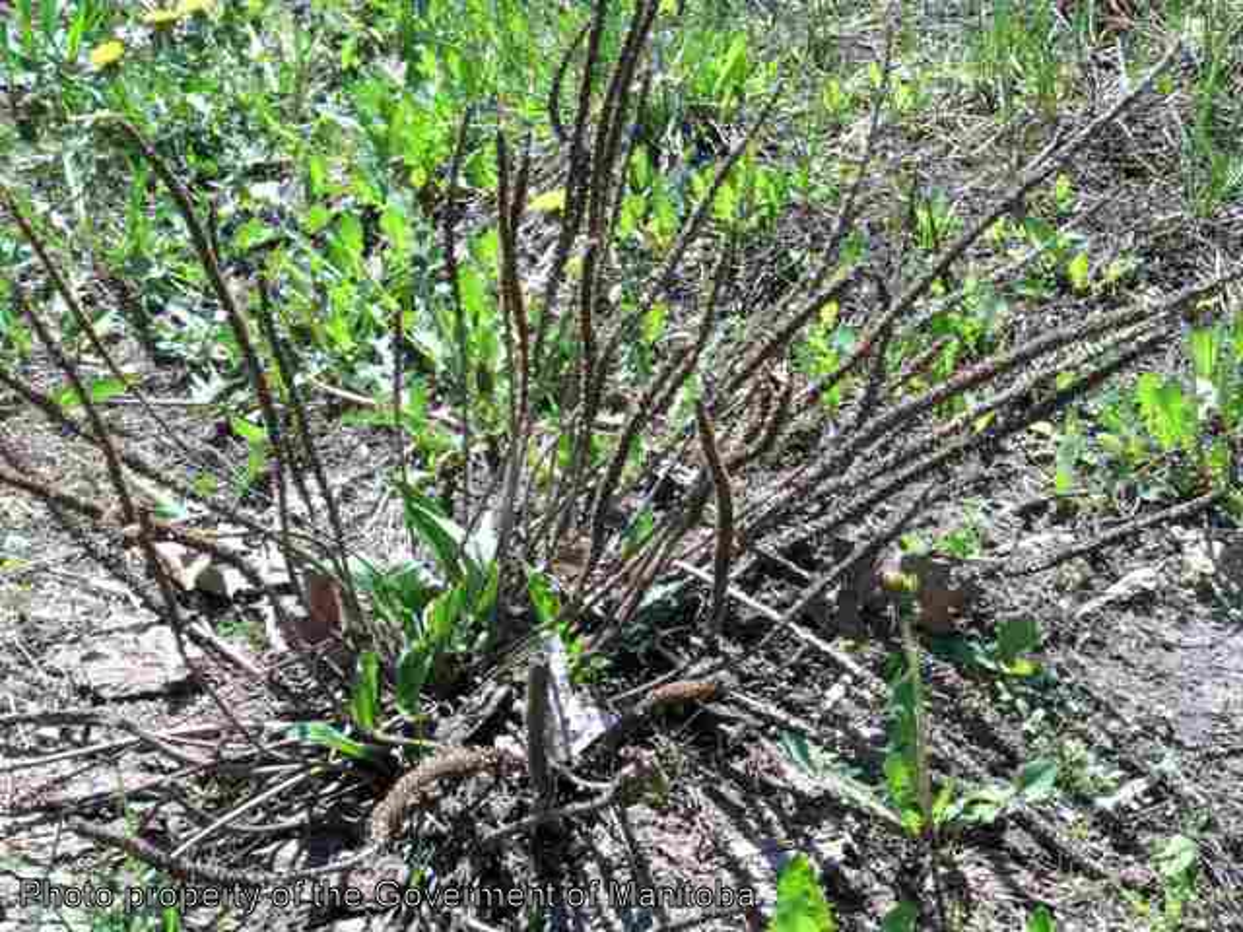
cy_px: 466
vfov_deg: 21.0
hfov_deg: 27.8
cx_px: 622
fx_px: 2514
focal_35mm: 70
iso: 50
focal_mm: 14.5
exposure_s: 1/79.3
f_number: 7.8
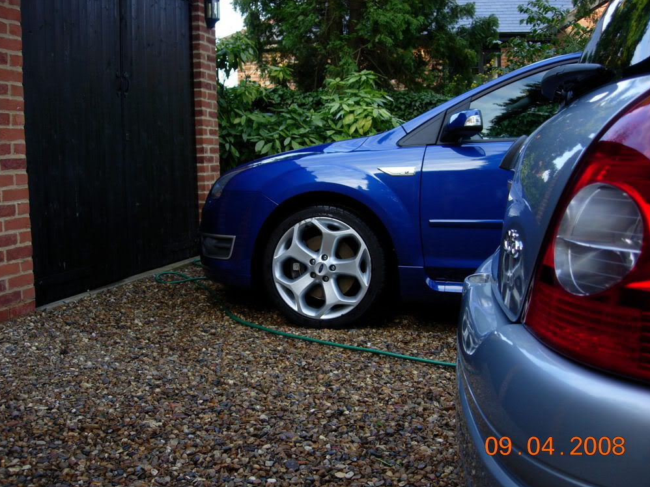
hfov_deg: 47.9
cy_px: 249
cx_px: 319
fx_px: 732
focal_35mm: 39
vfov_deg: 36.8
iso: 64
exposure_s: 1/102
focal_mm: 7.8
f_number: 2.8
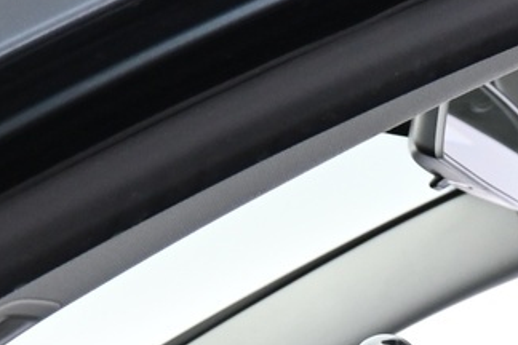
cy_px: 803
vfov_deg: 10.1
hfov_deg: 14.9
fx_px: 1727
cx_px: 922
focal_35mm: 120
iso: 900
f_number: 3.5
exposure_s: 1/25
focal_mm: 16
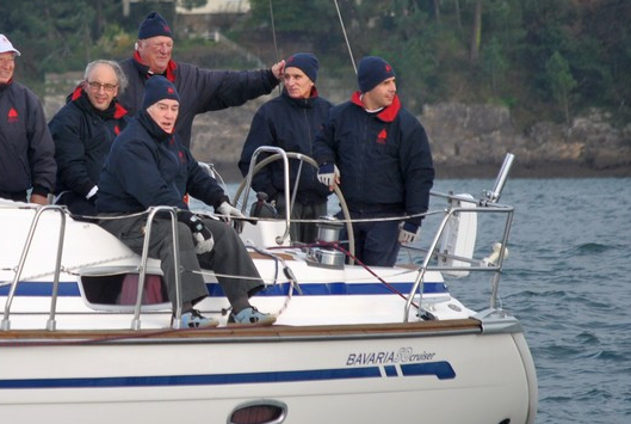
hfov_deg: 5.4
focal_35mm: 380
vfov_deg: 3.6
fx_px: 6674
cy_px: 159
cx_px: 137
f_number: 5
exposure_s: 1/500
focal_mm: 150
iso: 200
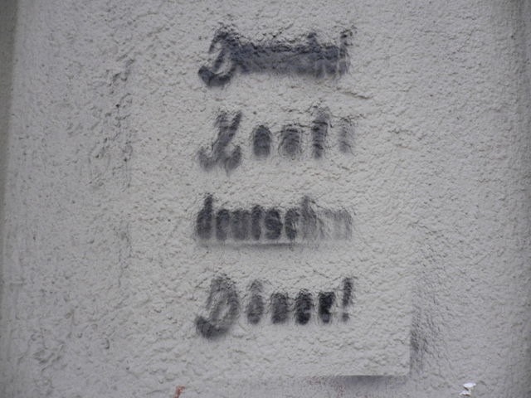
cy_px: 199
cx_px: 266
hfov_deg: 52.6
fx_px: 537
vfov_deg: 40.7
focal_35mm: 35
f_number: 2.8
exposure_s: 1/40
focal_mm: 5.8
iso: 100
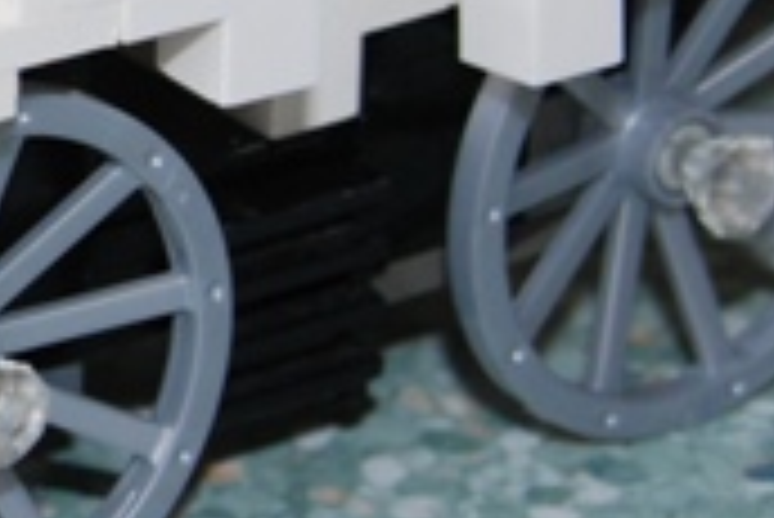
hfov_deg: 9.1
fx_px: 4655
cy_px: -32
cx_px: -562
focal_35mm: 216
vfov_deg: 6.3
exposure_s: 1/60
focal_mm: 31
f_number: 4.5
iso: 400
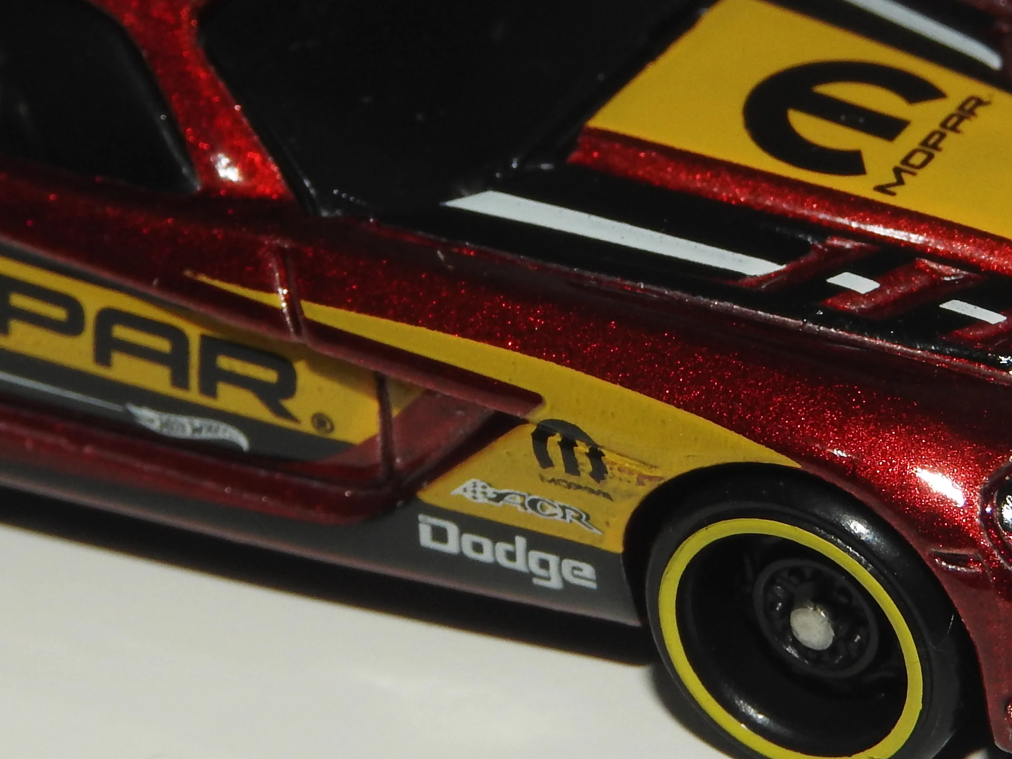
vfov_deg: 7.5
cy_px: 237
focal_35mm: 197
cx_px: 441
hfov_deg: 10.0
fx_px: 5759
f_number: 5
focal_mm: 15.2
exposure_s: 1/60
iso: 200
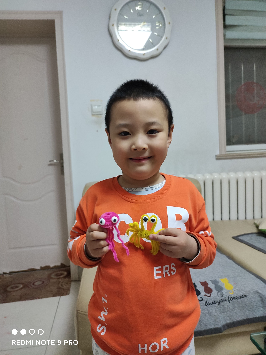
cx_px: 133
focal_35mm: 25
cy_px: 178
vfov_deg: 69.4
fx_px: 256
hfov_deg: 54.9
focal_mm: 5.96
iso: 981
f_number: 1.75
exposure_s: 1/20
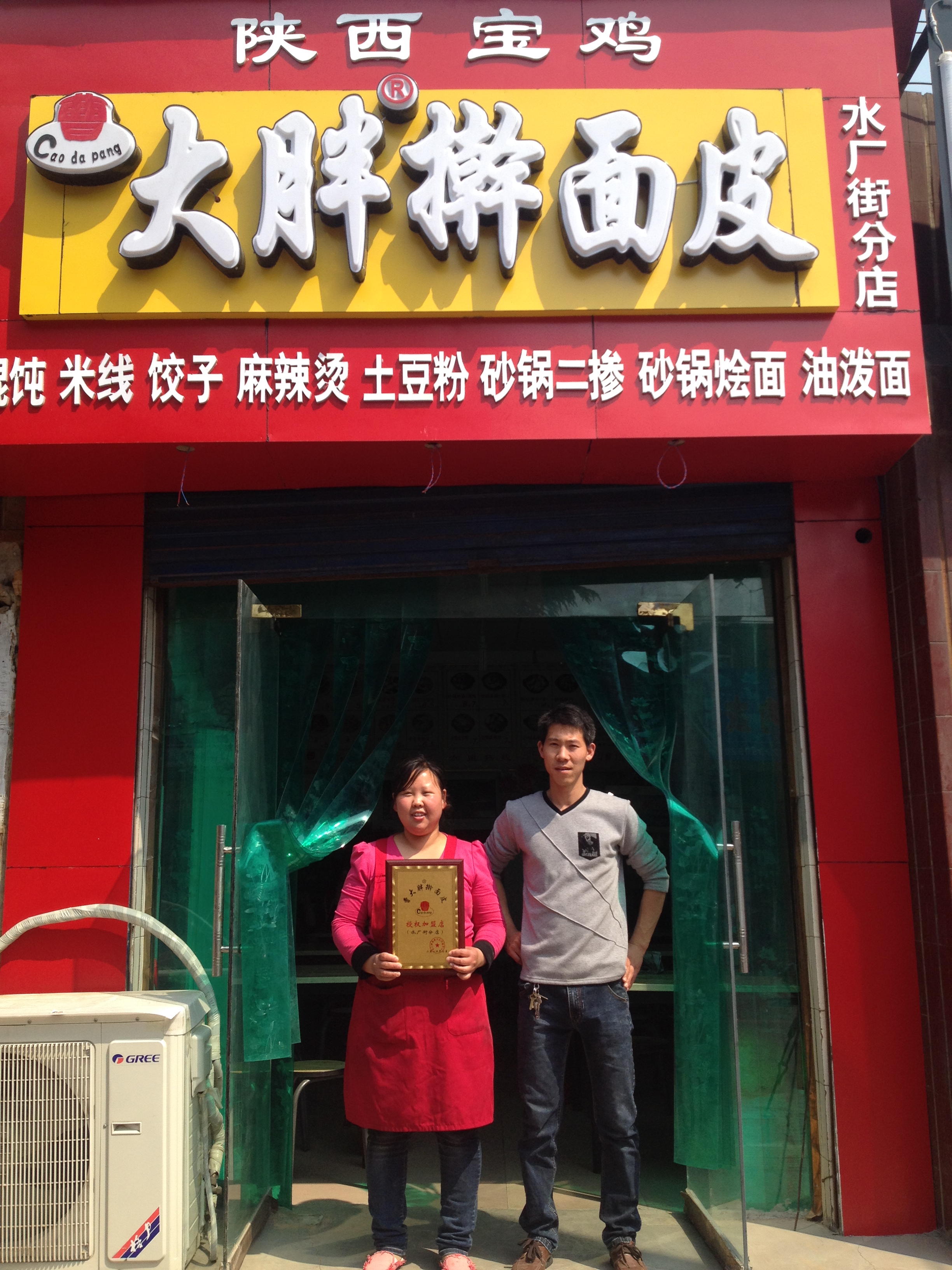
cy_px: 635
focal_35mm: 35
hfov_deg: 40.7
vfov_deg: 52.6
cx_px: 476
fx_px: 1283
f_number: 2.4
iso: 50
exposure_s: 1/968
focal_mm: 4.28
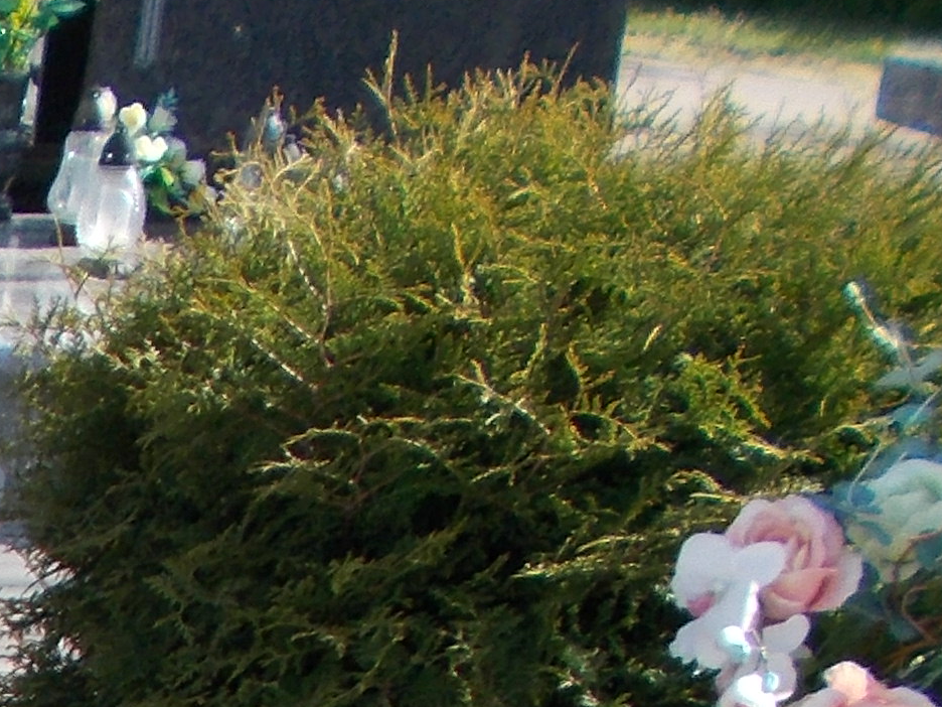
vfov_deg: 10.3
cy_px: 1604
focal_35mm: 128
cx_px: -965
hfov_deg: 13.2
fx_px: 3483
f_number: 3.2
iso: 80
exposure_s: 1/400
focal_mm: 4.6
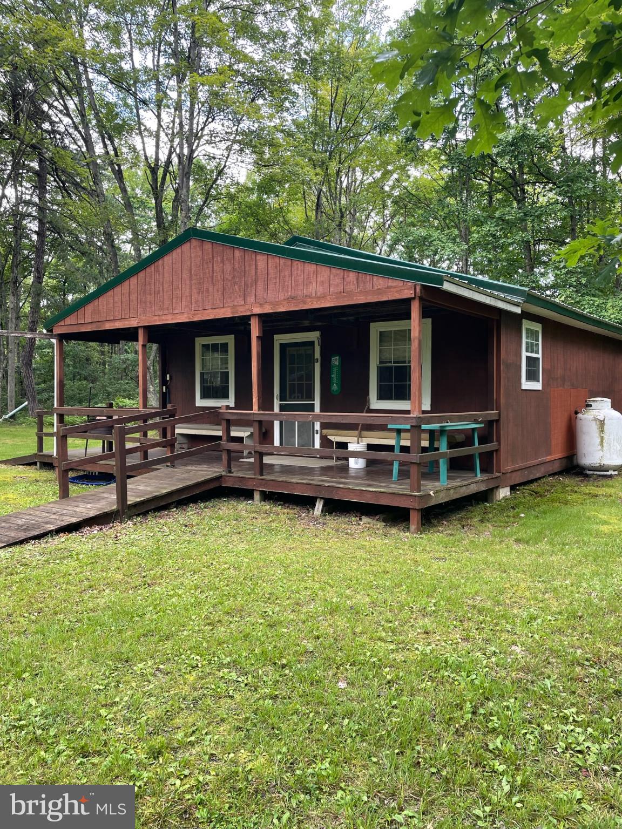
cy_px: 414
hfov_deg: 53.1
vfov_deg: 67.3
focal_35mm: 26
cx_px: 311
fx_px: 623
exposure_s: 1/134
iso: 32
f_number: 1.6
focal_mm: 4.2
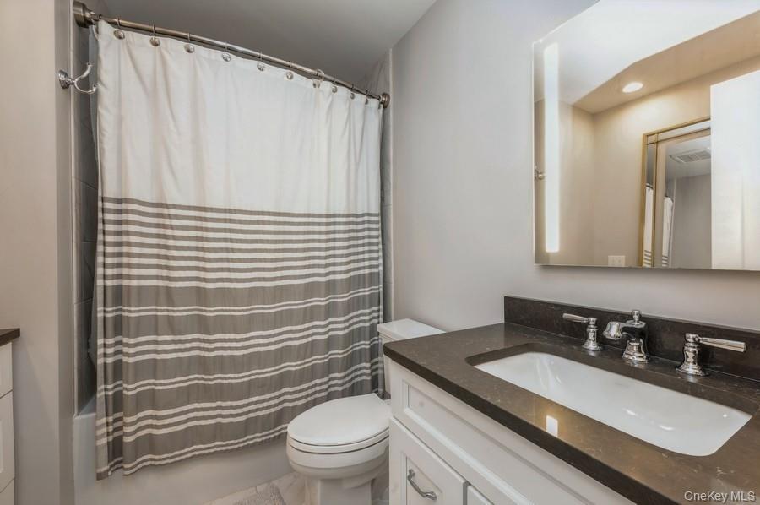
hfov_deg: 104.3
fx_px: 295
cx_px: 380
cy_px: 252
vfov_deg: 81.1
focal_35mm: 14
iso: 200
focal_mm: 14
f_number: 11
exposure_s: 1/2.5
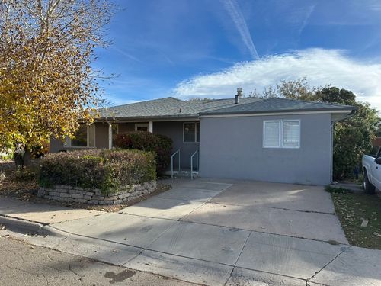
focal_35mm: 24
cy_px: 143
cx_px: 190
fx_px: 264
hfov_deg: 71.6
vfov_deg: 56.8
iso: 80
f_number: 1.78
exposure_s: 1/2882
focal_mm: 6.86
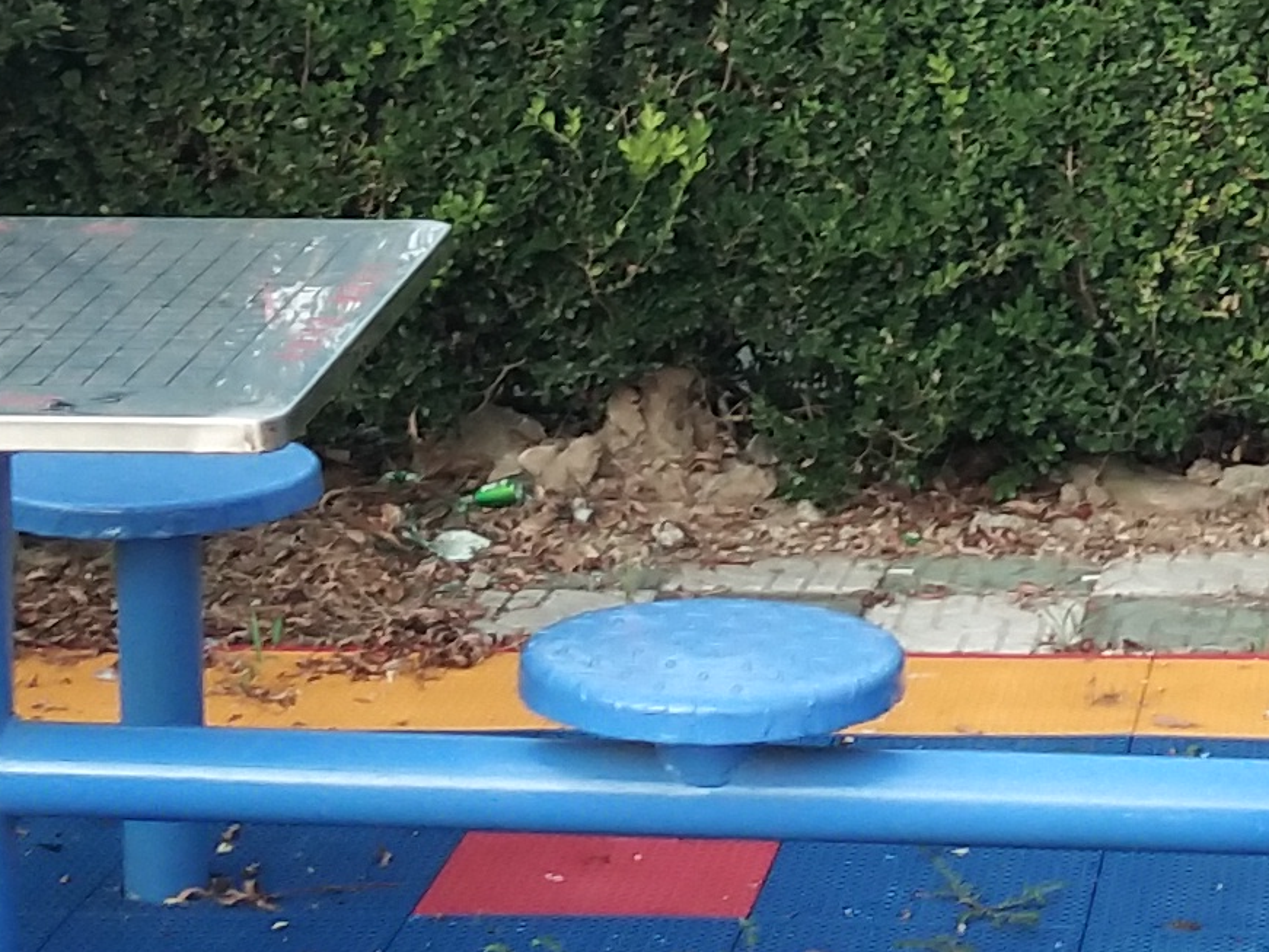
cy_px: 247
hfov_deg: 13.1
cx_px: 1307
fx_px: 5428
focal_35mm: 148
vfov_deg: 10.0
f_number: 2.2
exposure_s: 1/132
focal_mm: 3.69
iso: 50
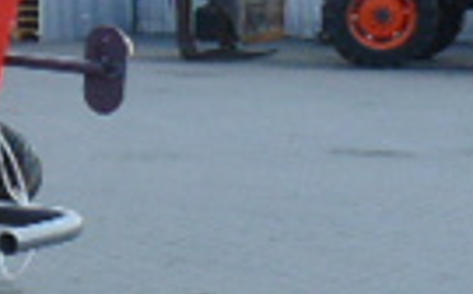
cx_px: -627
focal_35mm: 181
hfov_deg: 10.2
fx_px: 2330
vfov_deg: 7.2
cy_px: 192
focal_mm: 6
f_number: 4
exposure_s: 1/250
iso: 100
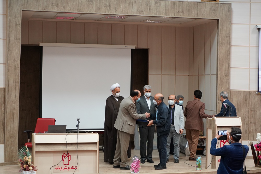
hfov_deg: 28.9
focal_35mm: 70
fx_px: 507
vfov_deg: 19.4
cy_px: 87
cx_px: 130
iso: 4000
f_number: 4
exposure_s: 1/160
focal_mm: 70
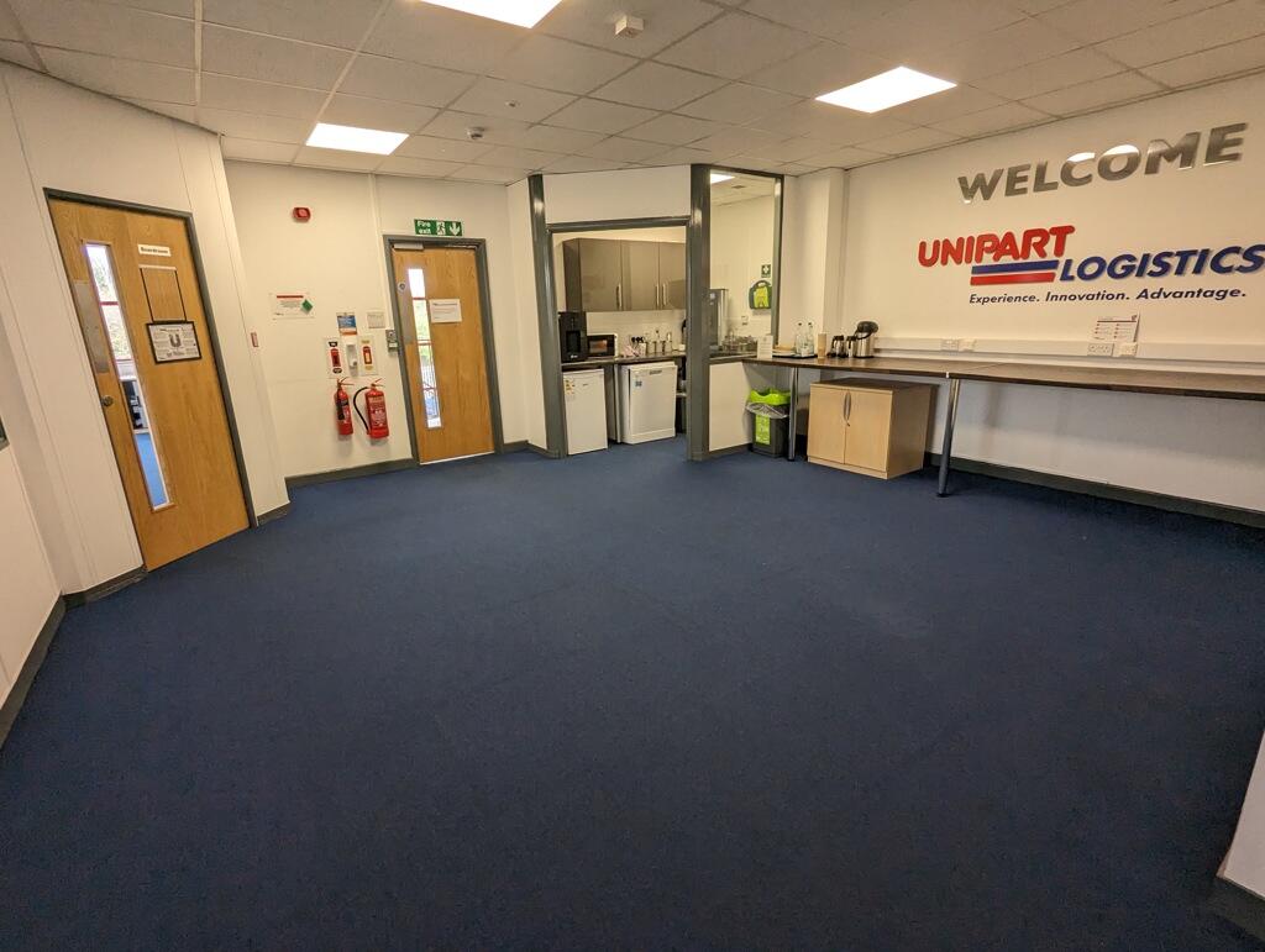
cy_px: 476
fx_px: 586
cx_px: 632
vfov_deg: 78.2
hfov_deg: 94.4
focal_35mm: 16
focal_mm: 2.35
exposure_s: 1/100
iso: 177
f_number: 2.2
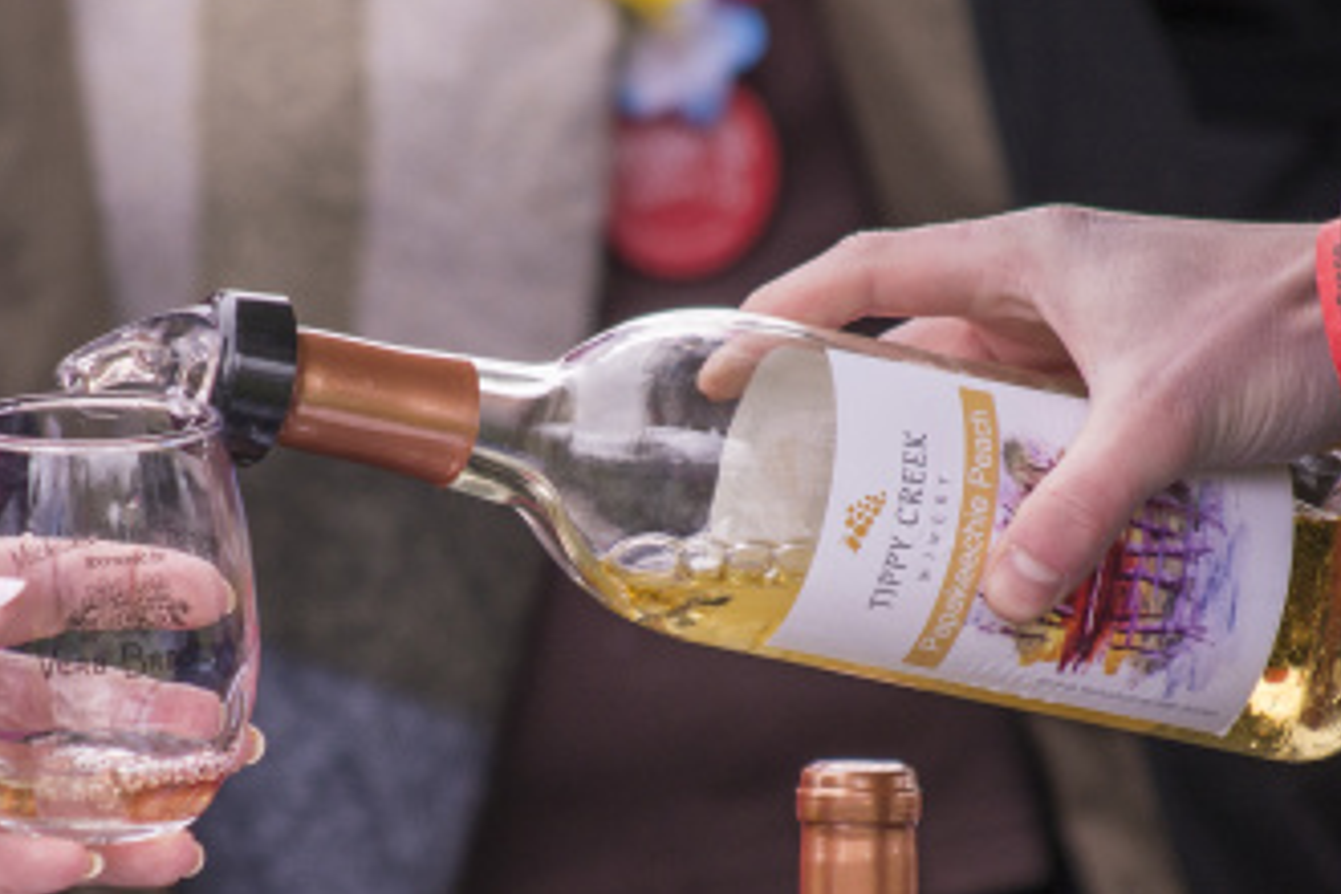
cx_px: 605
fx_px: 19071
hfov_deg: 4.0
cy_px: 666
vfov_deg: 2.7
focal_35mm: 512
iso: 200
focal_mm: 150
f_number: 5
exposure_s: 1/320
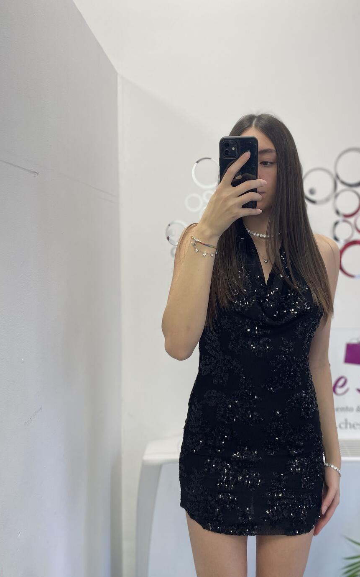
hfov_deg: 41.6
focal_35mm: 30
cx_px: 219
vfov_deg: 62.9
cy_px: 281
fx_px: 471
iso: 80
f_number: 1.6
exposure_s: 1/100
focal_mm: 4.2
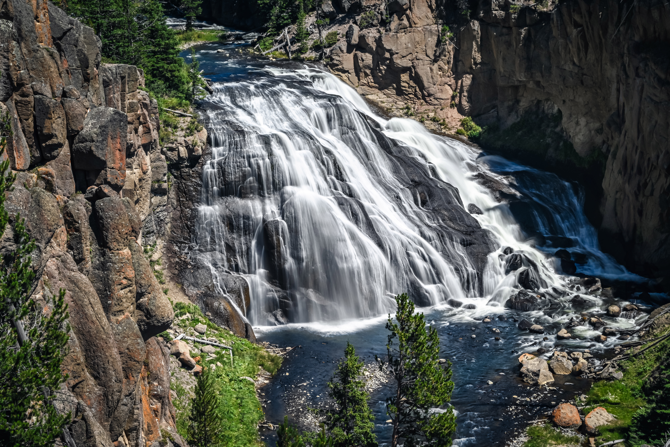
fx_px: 1303
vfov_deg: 19.5
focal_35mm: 70
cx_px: 335
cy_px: 224
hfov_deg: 28.8
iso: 31
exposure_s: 1/2.5
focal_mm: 70
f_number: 22
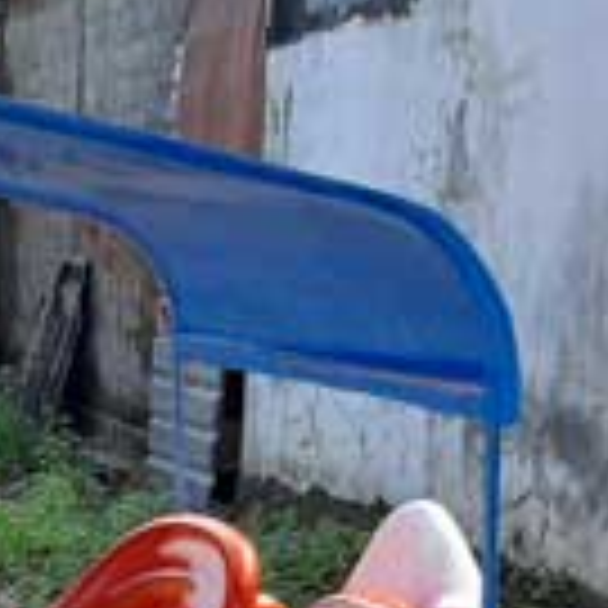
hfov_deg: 19.5
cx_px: -63
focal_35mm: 85
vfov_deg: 19.7
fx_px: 1689
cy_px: 622
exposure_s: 1/654
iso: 40
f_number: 1.7
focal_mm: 3.93
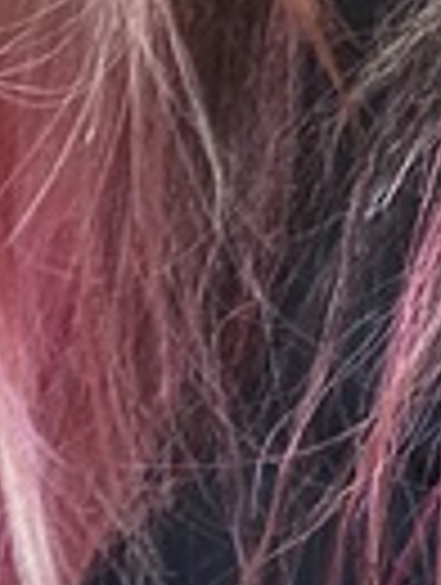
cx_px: 578
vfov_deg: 14.7
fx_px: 1947
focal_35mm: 115
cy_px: -500
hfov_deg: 12.5
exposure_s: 1/60
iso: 125
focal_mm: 2.71
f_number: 2.2
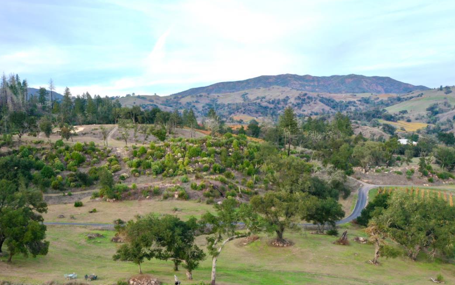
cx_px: 181
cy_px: 206
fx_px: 509
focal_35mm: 41
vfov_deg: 30.8
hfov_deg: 47.9
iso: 100
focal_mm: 10.26
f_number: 6.3
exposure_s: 1/50
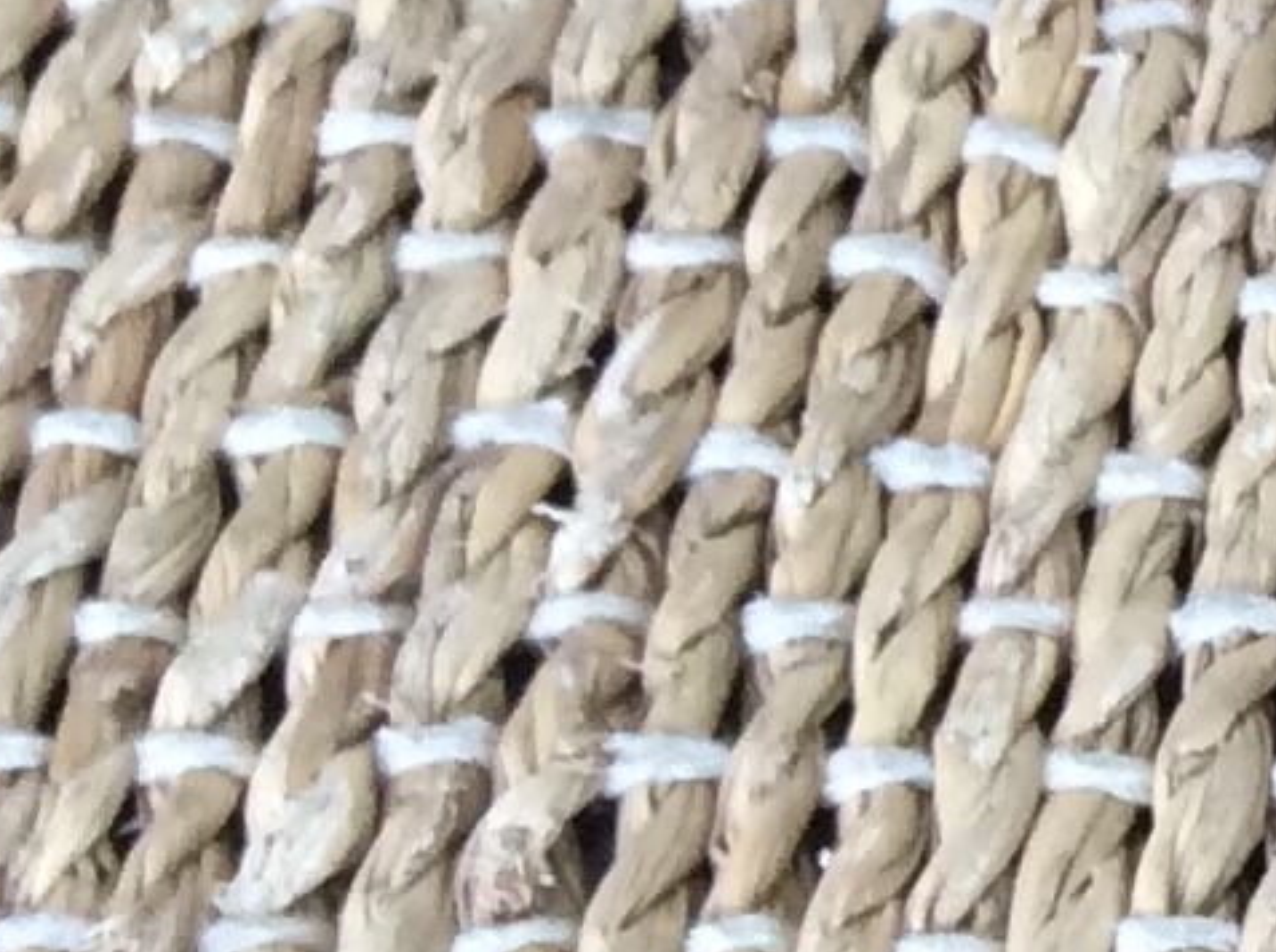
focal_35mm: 174
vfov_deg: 8.5
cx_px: 3001
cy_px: 529
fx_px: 6403
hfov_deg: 10.0
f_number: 2.4
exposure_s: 1/25
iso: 80
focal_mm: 3.3
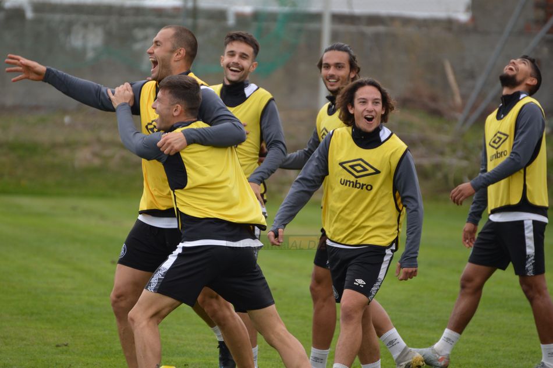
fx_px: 6907
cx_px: 276
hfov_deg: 4.6
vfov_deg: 3.1
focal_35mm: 450
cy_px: 184
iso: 400
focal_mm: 300
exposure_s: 1/640
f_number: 5.6
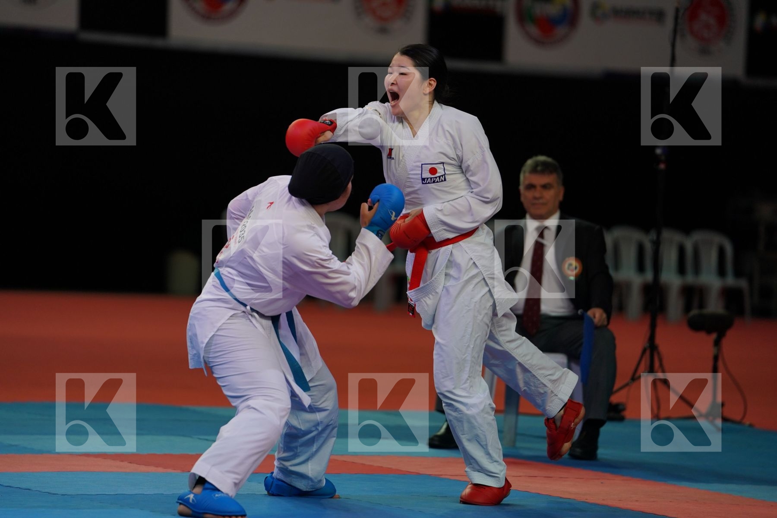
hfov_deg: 10.3
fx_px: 4316
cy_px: 259
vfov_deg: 6.9
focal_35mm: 200
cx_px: 388
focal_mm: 200
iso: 500
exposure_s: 1/1000
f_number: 2.8
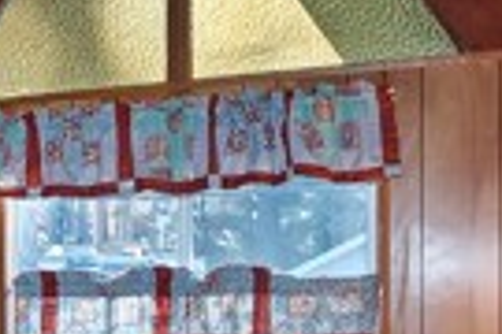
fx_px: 990
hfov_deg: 25.3
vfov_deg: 18.7
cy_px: 328
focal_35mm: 71
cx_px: -115
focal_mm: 10
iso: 400
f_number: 8
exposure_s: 1/30
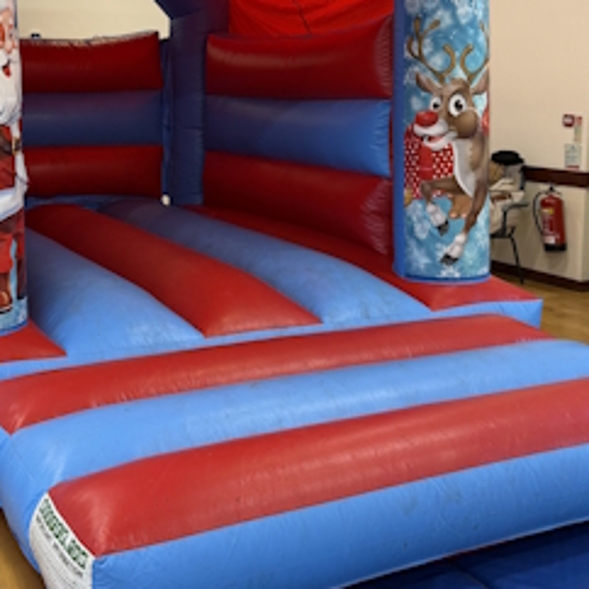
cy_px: 173
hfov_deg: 35.4
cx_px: 161
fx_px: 905
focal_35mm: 47
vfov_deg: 35.5
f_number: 1.78
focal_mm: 6.76
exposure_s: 1/100
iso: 125
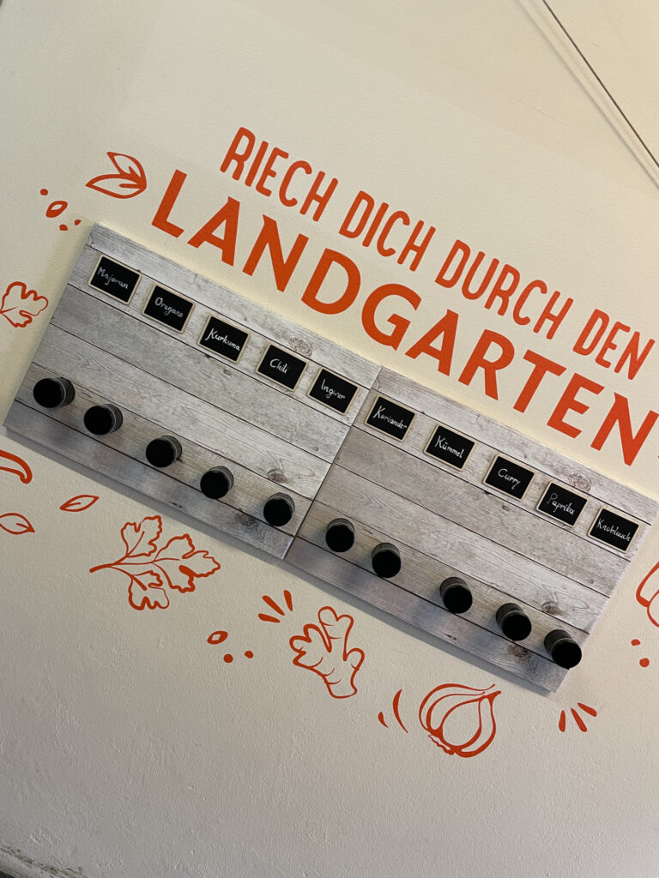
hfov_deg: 53.1
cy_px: 439
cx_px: 330
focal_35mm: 26
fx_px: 660
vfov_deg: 67.3
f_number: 1.6
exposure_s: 1/50
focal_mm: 4.2
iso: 100
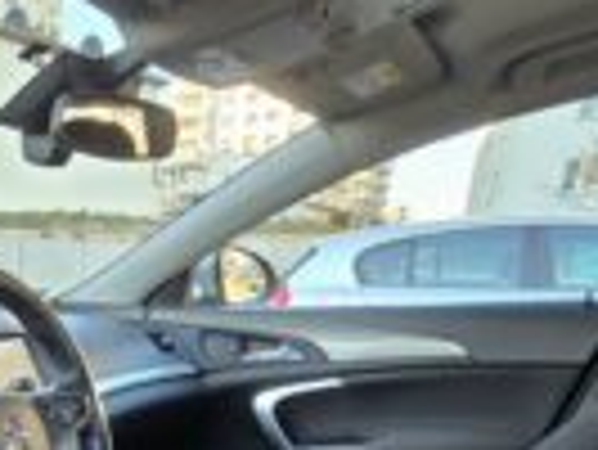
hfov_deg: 38.9
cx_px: -67
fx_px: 674
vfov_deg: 29.3
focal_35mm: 39
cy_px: 594
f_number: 2.2
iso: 50
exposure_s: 1/50.3
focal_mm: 2.2
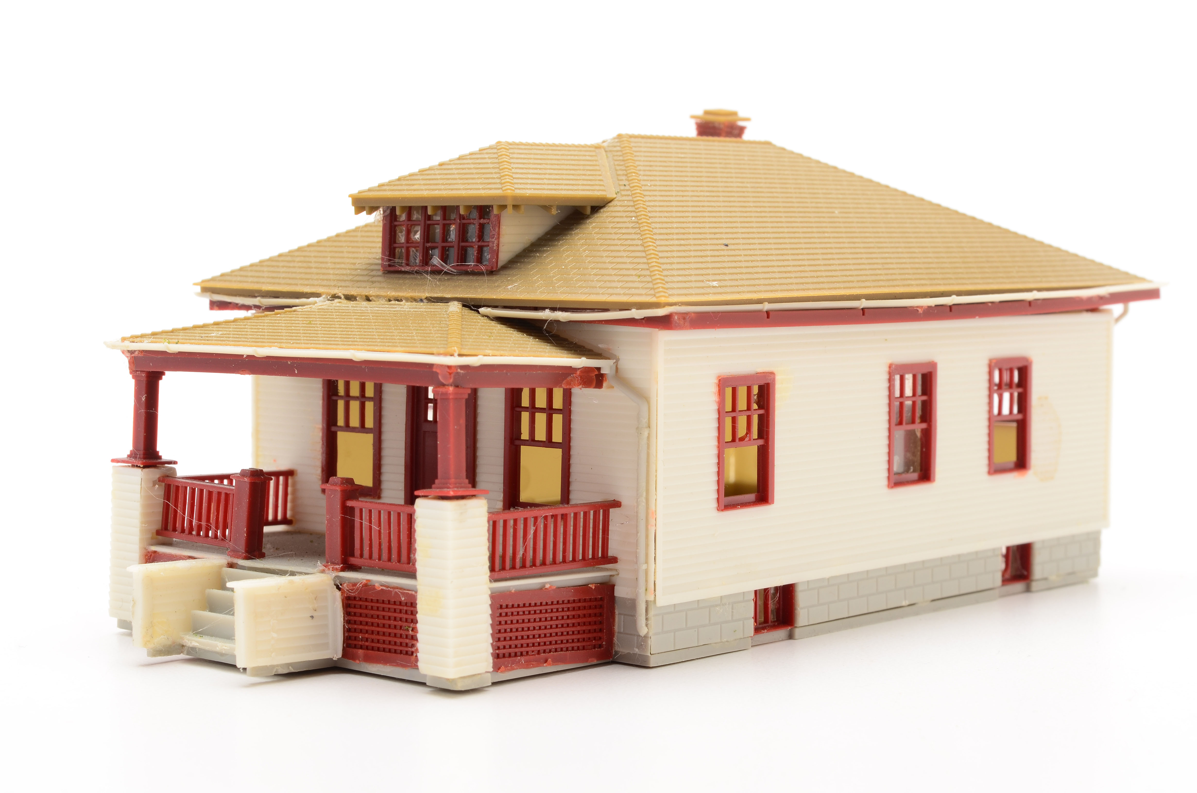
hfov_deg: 28.1
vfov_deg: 18.8
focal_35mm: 72
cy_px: 396
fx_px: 2389
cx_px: 598
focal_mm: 48
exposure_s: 1/160
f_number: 18
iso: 100
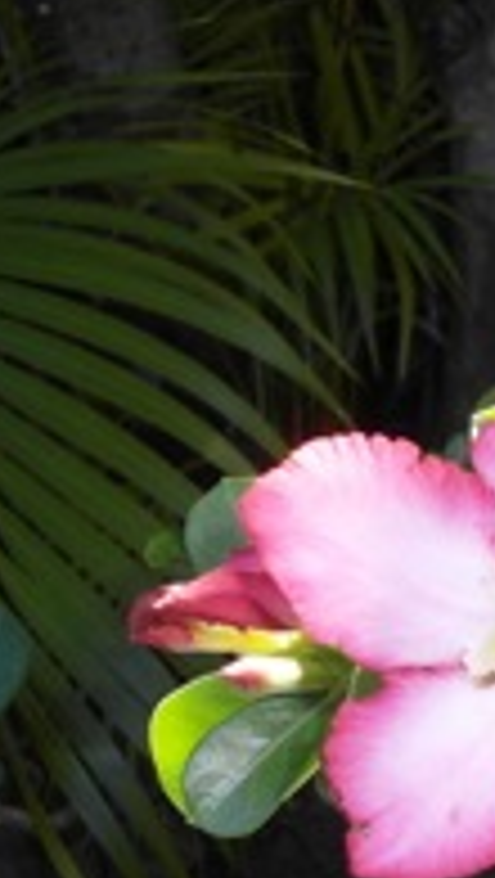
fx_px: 2002
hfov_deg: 13.3
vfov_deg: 24.5
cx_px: 742
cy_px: 639
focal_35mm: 86
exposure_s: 1/90
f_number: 4.5
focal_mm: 6.5
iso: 100
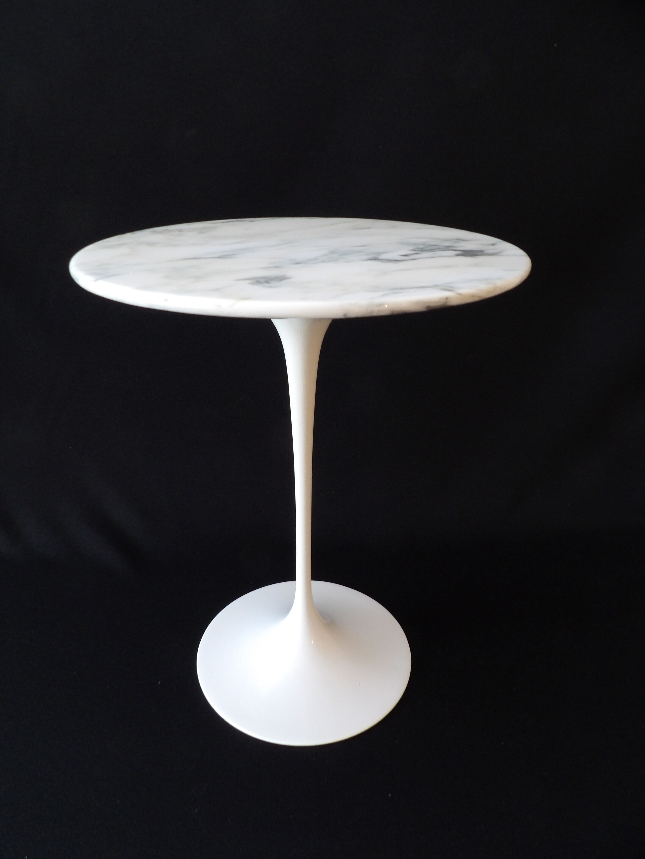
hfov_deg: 56.8
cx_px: 322
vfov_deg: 71.6
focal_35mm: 24
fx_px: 596
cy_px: 430
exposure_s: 1/25
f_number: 3.2
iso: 200
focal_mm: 4.3
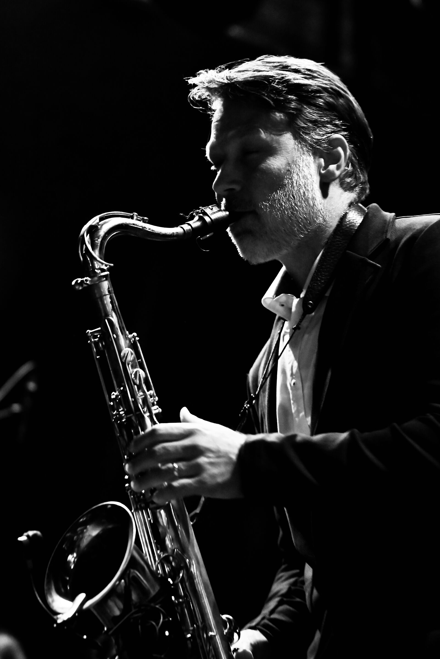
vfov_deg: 19.4
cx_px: 220
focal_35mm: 105
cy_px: 330
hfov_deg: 13.1
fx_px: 1923
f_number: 2.8
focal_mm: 105
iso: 3200
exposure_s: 1/180
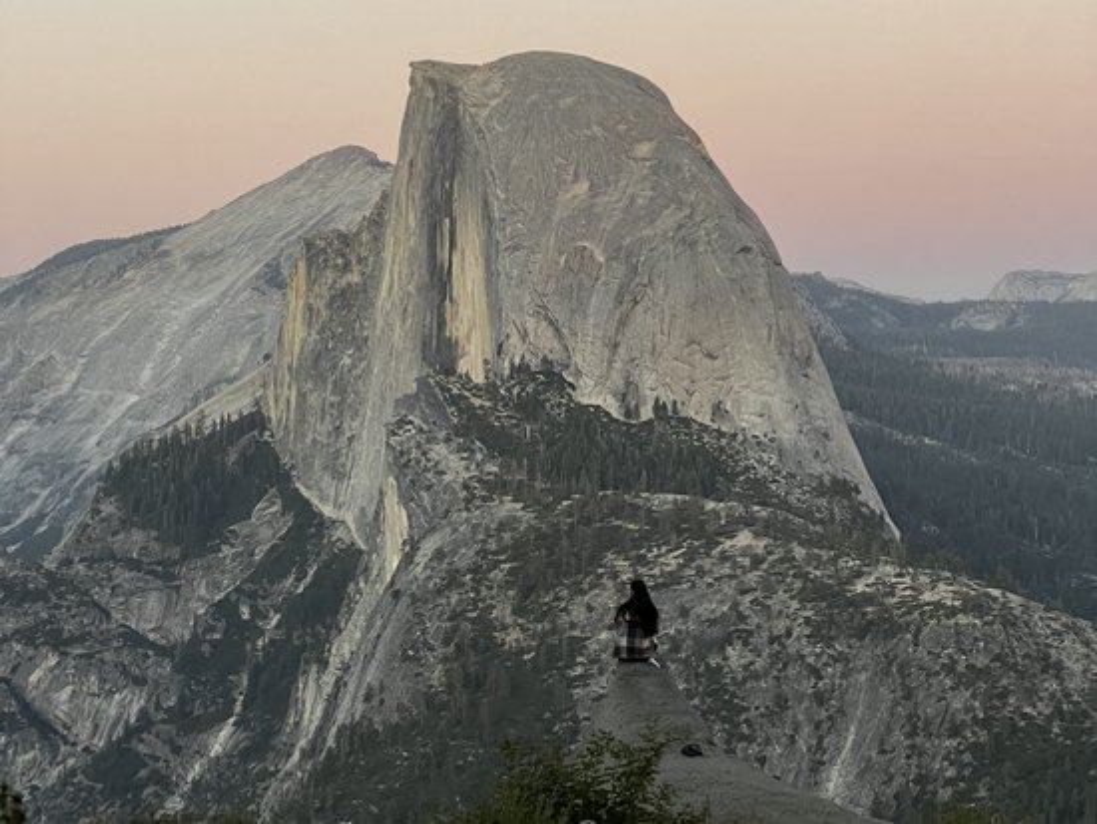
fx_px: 2441
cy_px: 412
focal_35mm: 77
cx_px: 548
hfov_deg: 25.3
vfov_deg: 19.2
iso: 200
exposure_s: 1/61
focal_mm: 9
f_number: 2.8
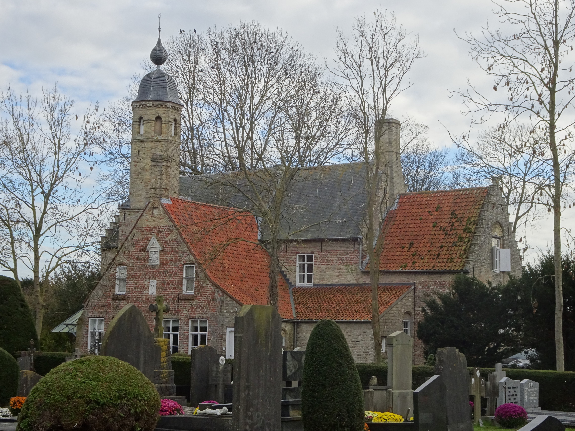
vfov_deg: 24.4
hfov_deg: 32.2
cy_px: 216
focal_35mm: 60
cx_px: 288
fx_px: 997
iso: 80
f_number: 4.5
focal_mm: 10.23
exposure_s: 1/160
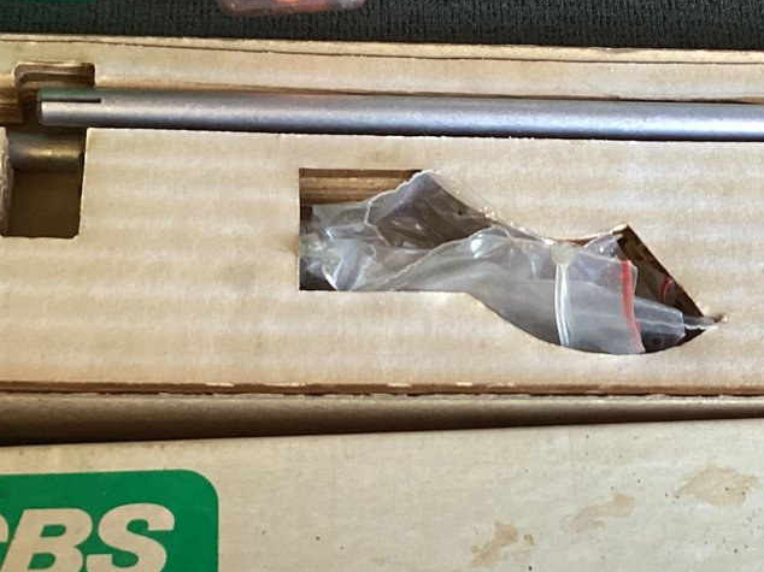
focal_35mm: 74
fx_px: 1633
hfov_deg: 26.3
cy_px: 341
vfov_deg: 19.9
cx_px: 459
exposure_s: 1/50
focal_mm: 3.3
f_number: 2.4
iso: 200
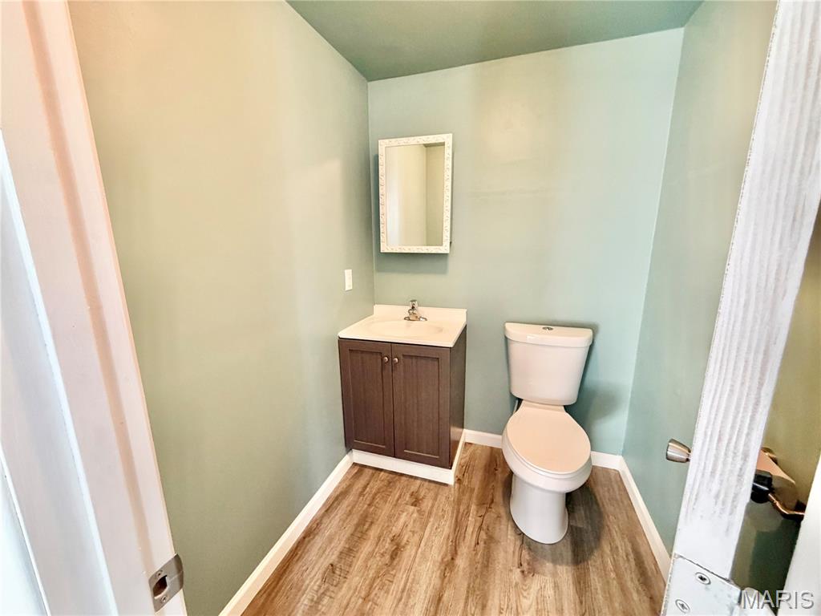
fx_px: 332
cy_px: 308
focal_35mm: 14
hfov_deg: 102.1
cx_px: 410
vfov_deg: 85.7
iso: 400
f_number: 2.2
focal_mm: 2.22
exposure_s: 1/60
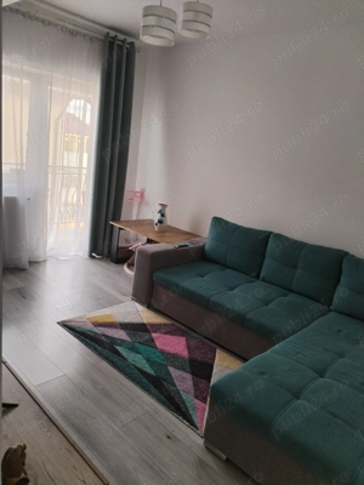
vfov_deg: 61.7
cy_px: 242
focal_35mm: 29
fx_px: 407
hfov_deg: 48.2
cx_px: 182
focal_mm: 4.75
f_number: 1.8
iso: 250
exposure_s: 1/30
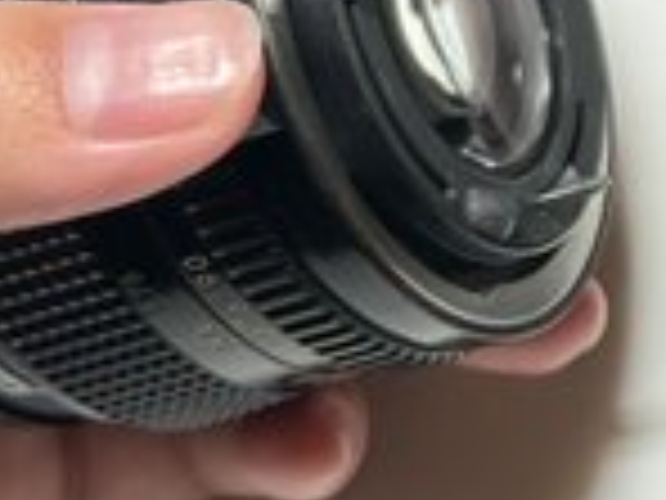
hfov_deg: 9.8
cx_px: 1184
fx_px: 3694
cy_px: -5
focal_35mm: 192
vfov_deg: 7.7
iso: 250
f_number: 1.78
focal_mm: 6.76
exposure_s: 1/120
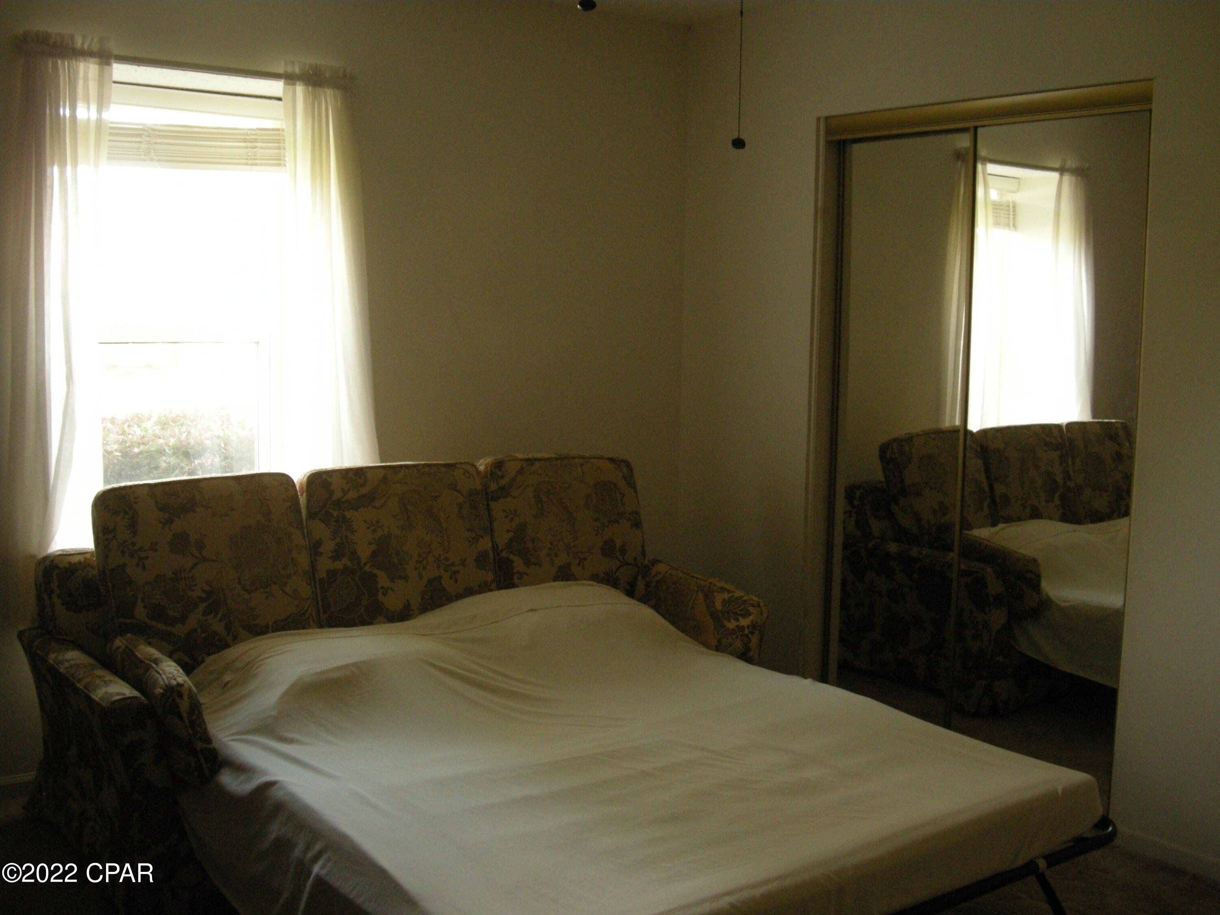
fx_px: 1304
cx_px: 610
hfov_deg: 50.1
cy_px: 458
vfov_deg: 38.7
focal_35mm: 37
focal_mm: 7.9
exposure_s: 1/38.4
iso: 400
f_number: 2.8
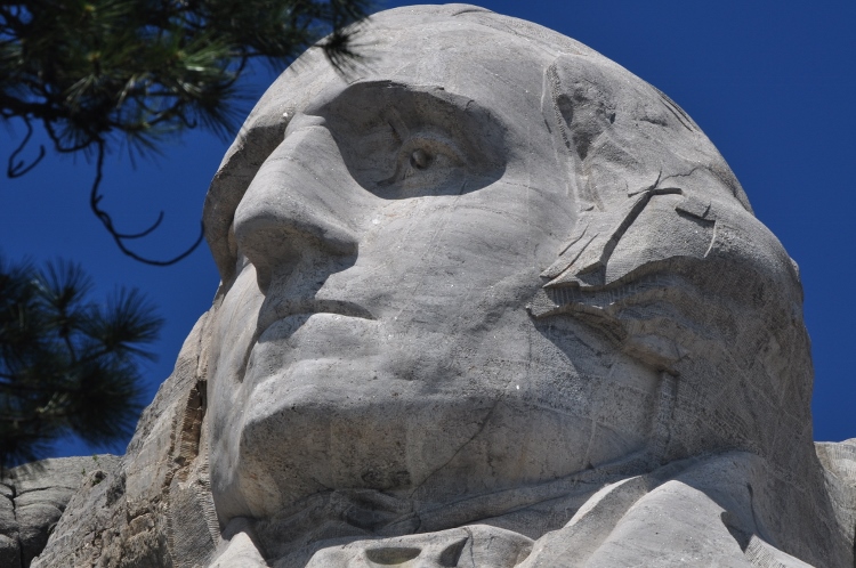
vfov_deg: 4.6
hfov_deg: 6.9
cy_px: 284
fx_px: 7124
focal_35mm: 300
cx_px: 428
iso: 200
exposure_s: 1/100
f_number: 16
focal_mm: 200
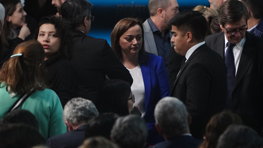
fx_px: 4393
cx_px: 132
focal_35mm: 630
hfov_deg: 3.4
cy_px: 64
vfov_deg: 1.9
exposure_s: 1/800
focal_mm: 400
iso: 8000
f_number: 5.6
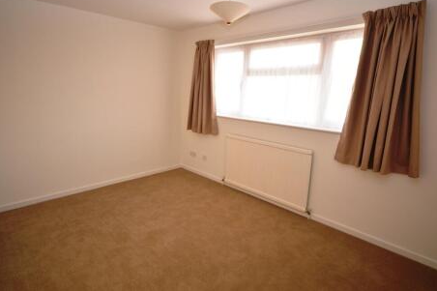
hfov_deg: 82.5
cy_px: 139
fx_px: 249
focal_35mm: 21
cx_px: 213
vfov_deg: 60.6
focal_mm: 13
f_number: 4.5
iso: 450
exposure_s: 1/60
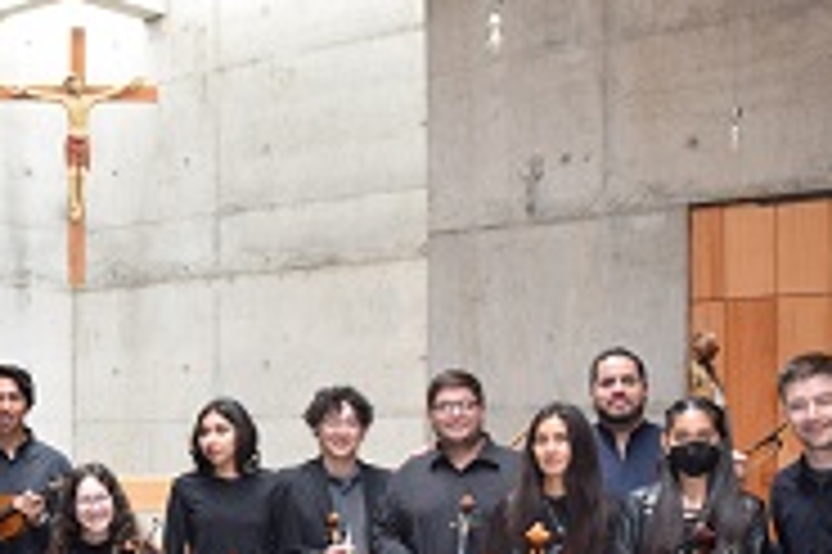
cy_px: 493
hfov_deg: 30.7
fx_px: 1432
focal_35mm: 62
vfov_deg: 21.4
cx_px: 52
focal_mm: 18
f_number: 5
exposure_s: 1/100
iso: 800
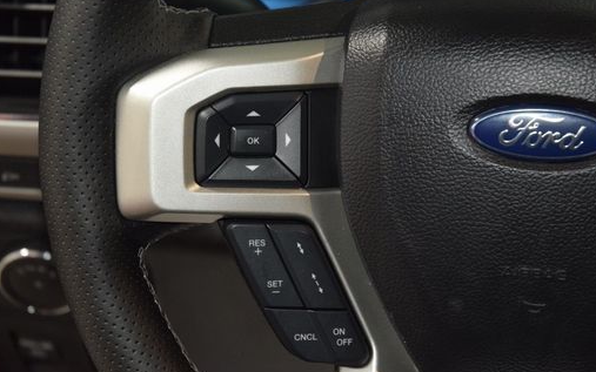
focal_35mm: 135
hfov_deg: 15.5
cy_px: 143
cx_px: 255
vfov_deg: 9.7
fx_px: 2193
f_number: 4.5
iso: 1800
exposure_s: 1/40
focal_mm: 70
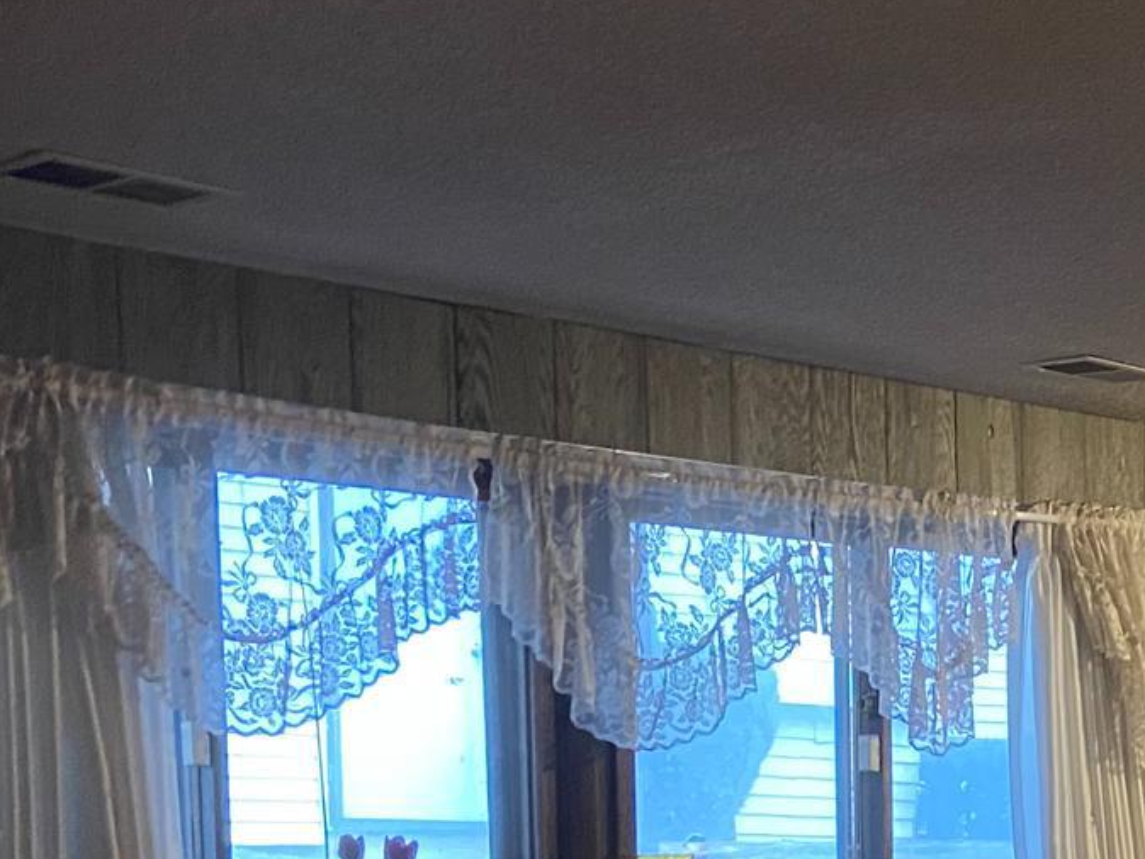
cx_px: 1276
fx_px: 2614
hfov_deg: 23.2
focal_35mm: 79
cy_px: 1039
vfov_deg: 17.7
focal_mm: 4.25
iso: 640
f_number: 1.8
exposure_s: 1/30
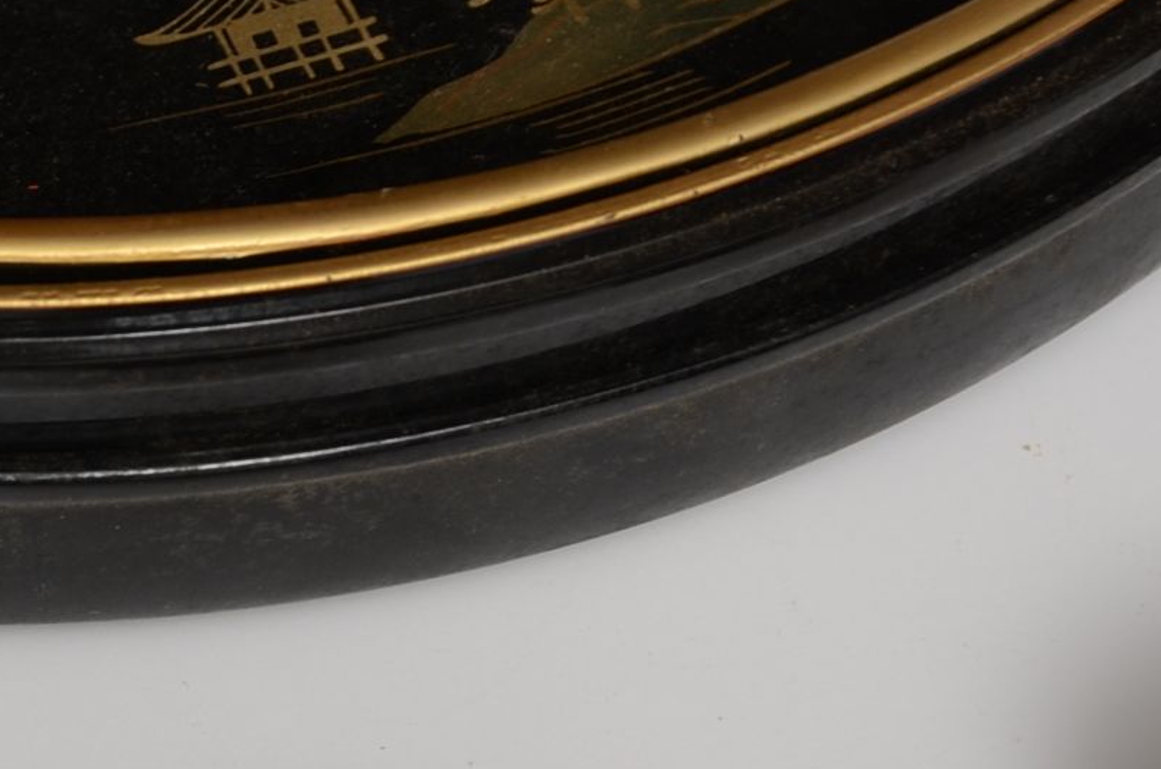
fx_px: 10332
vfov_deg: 4.3
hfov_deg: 6.4
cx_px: -124
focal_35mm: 321
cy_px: 451
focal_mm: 70
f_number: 6.3
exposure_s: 1/60
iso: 100
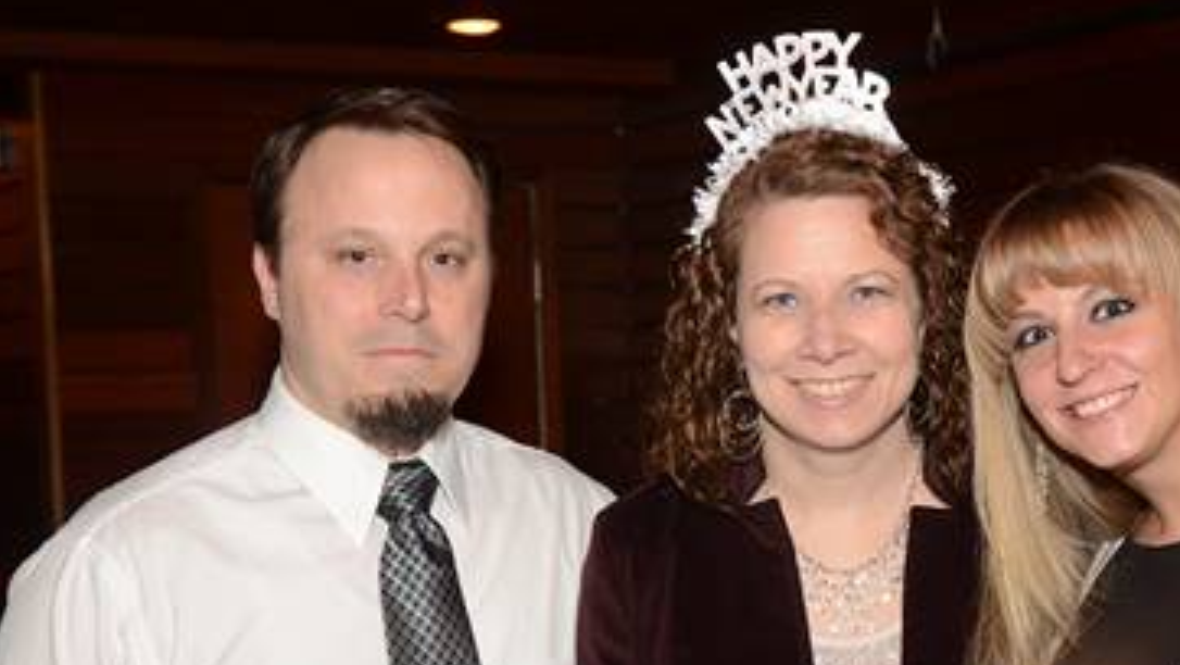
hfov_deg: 26.0
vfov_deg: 14.9
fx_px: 2536
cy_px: 522
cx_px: 805
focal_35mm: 81
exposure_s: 1/60
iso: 1250
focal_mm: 34
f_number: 4.5
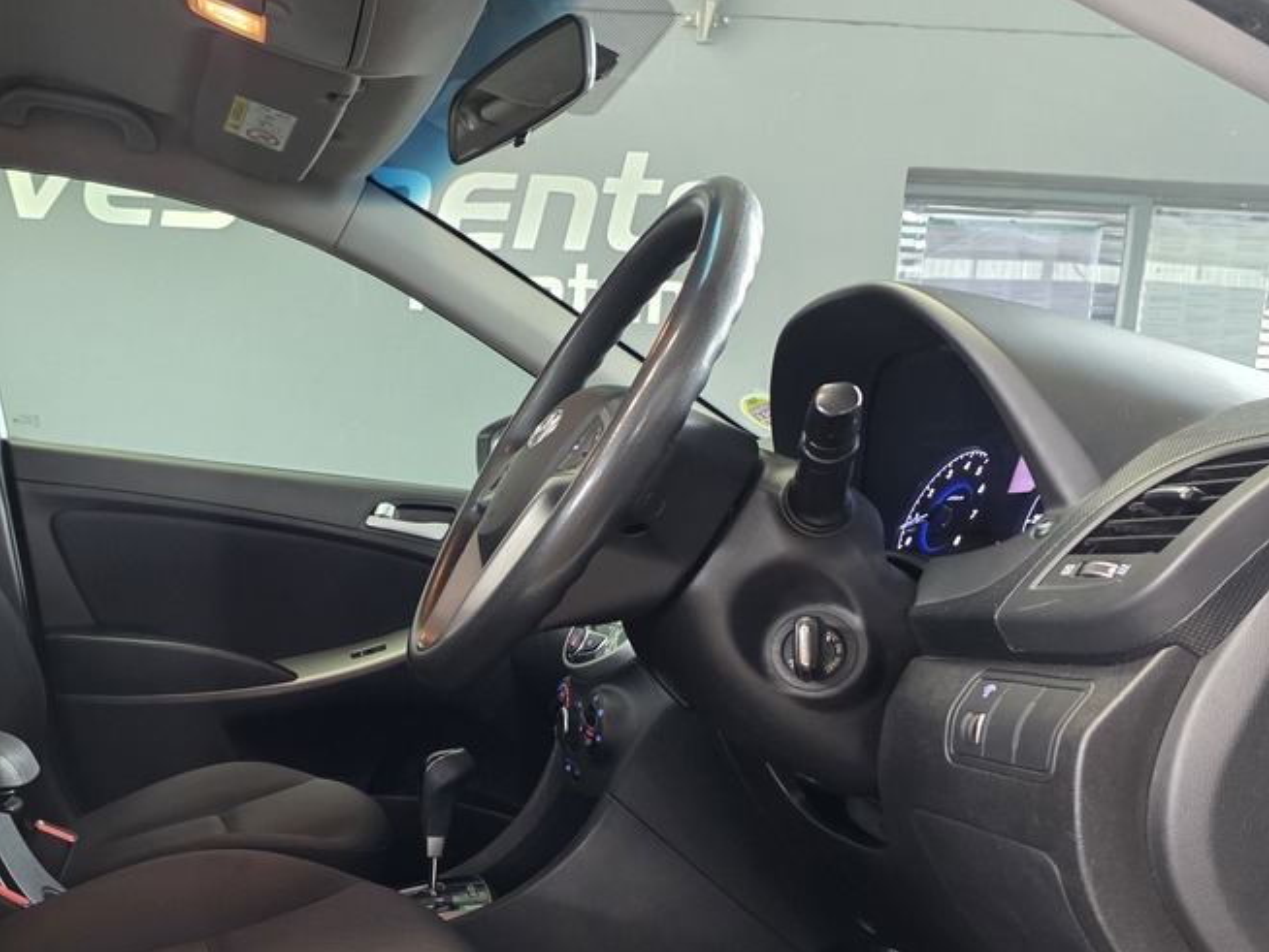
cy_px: 710
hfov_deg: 48.8
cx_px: 277
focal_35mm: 36
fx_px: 1320
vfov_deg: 38.7
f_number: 1.7
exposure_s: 1/100
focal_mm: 6.25
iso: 800
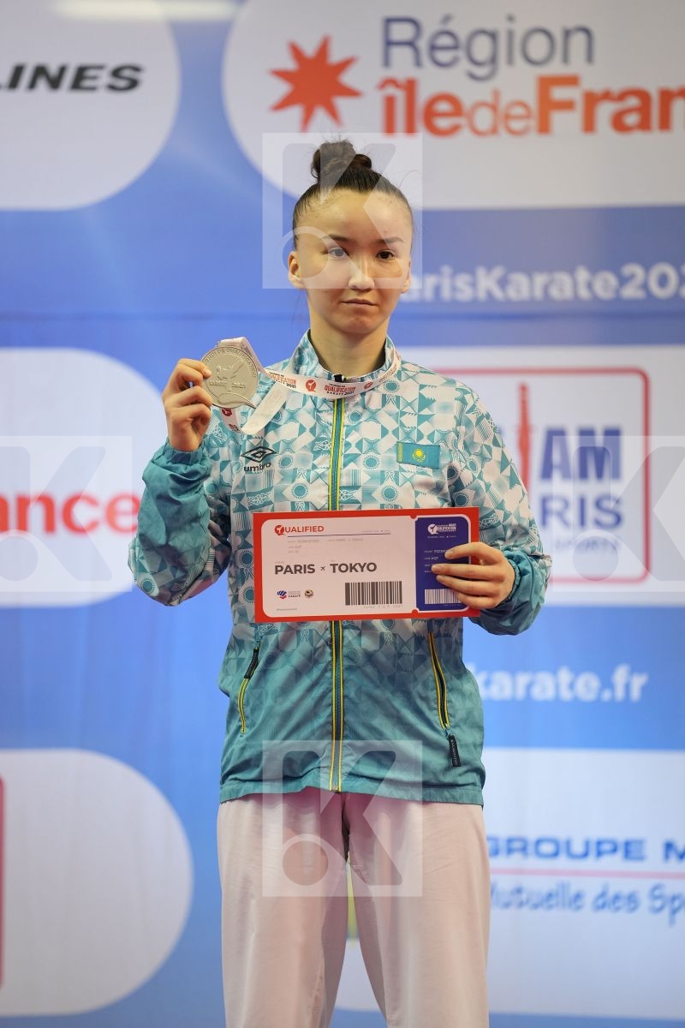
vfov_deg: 10.3
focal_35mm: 200
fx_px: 5708
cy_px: 514
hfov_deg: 6.9
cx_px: 342
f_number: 2.8
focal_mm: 200
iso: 800
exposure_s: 1/250
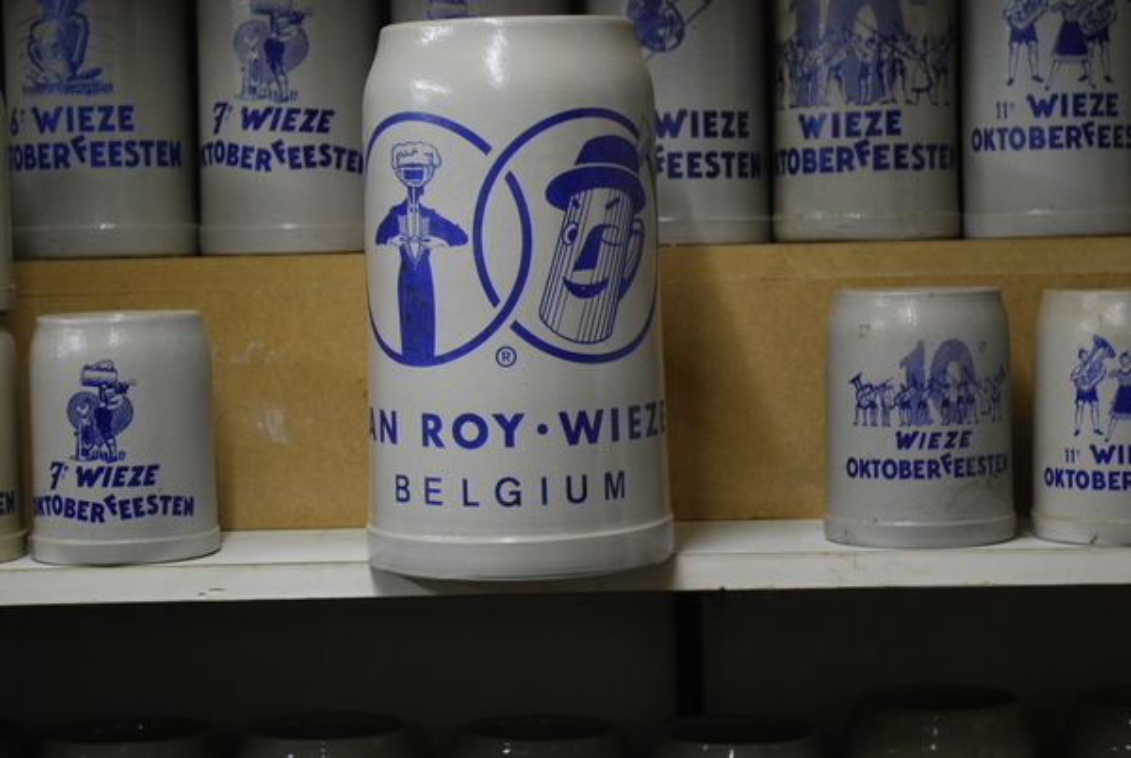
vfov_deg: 16.6
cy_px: 379
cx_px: 566
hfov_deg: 24.6
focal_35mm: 82
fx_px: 2596
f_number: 5.6
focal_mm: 55
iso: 400
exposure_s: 1/8
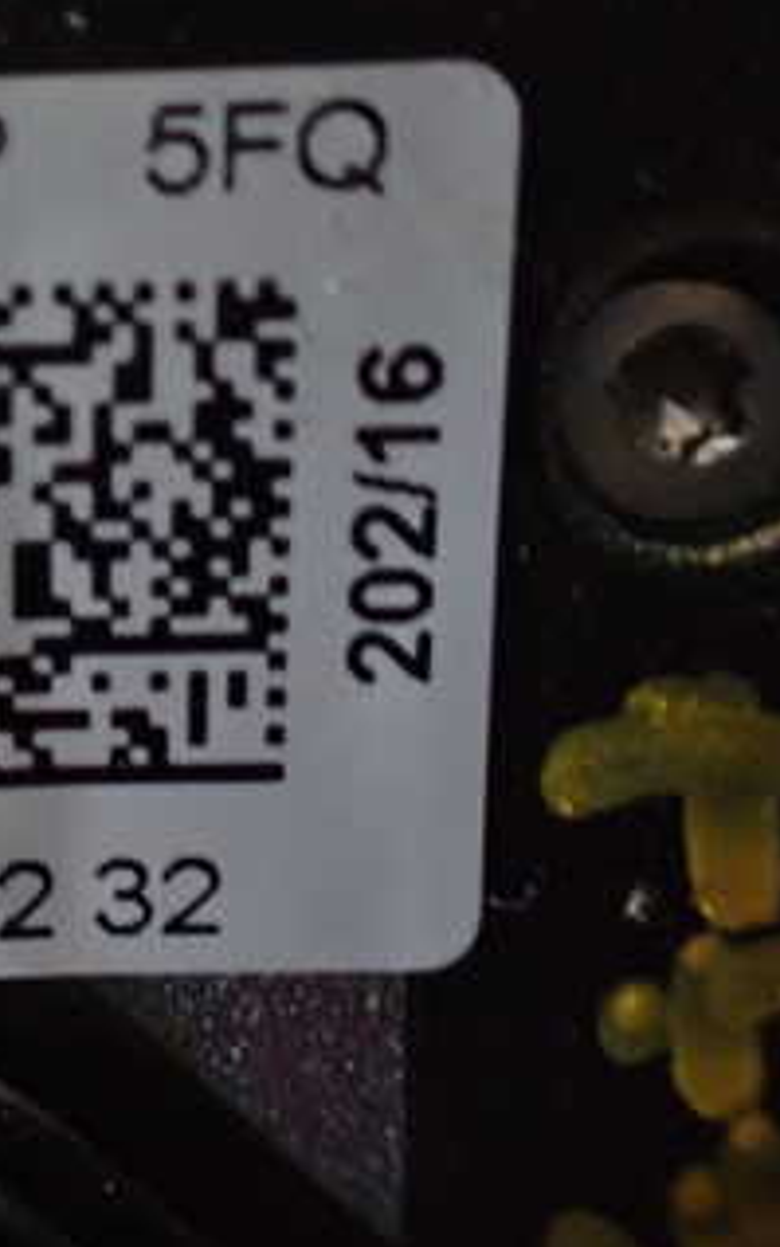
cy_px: 486
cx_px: -227
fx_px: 2039
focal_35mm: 60
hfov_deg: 19.9
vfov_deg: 33.9
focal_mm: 5.4
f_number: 2.3
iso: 1250
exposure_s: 1/30
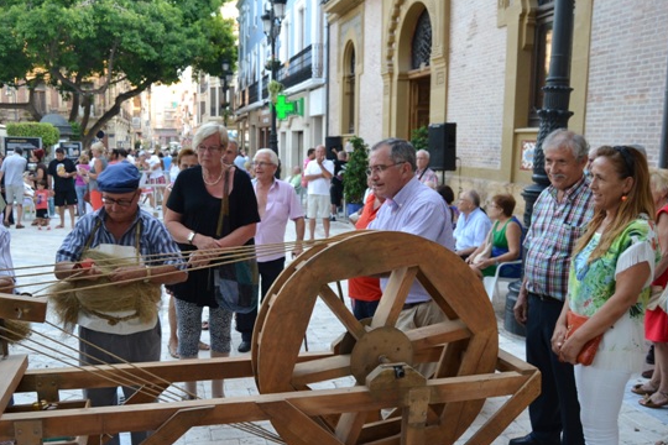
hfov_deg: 58.4
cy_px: 260
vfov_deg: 41.0
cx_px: 280
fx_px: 594
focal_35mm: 32
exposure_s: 1/80
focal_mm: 18
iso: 400
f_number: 4.5
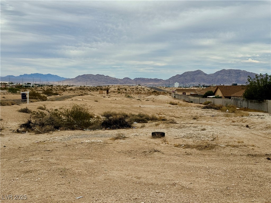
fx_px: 376
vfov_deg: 30.3
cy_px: 102
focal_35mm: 48
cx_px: 136
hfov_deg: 39.7
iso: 64
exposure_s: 1/5848
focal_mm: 6.76
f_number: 1.78
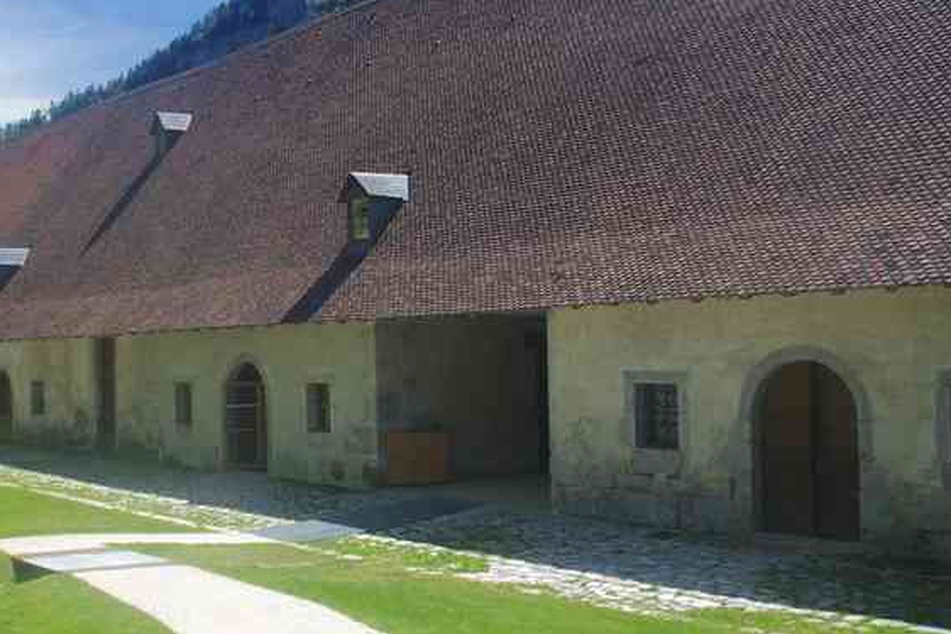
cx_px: 219
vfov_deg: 28.1
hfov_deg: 39.8
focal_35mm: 48
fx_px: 1268
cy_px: 333
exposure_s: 1/60
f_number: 11
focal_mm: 18
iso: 200
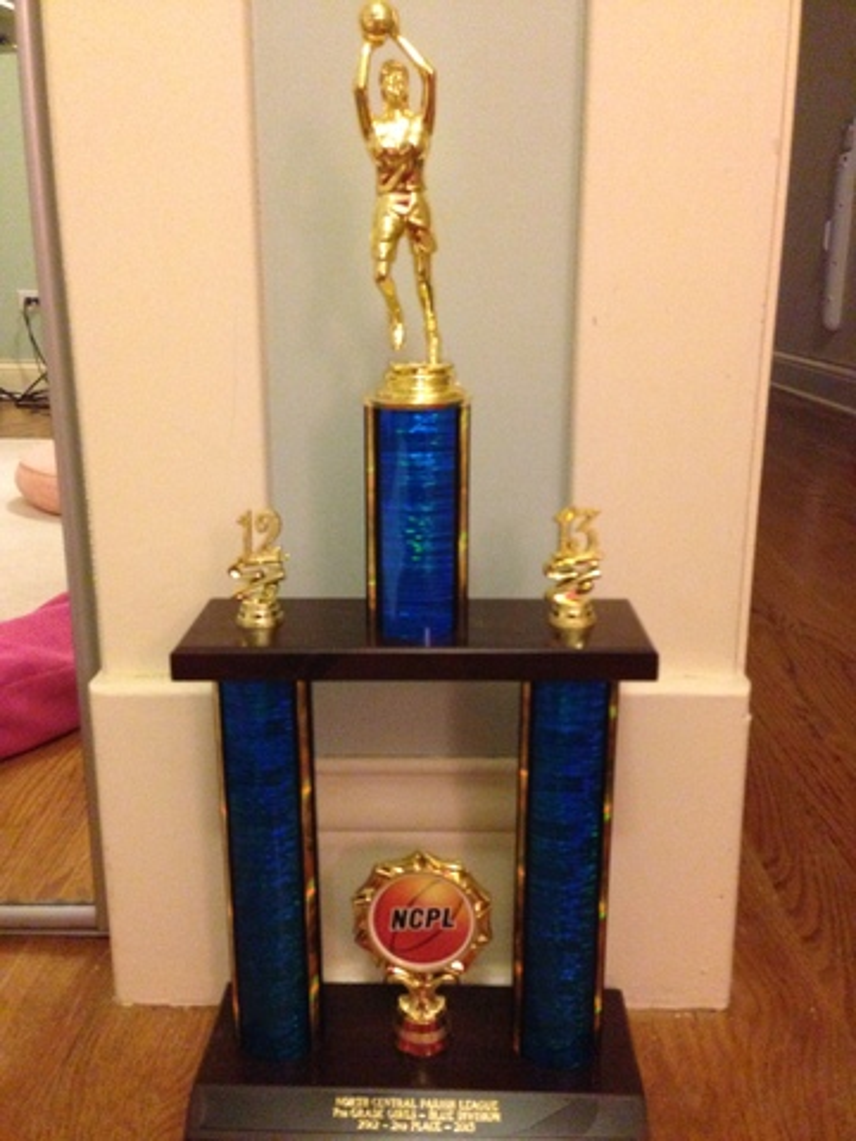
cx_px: 428
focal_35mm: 33
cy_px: 570
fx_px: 1088
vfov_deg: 55.4
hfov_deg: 42.9
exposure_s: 1/15
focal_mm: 4.13
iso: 800
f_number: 2.4
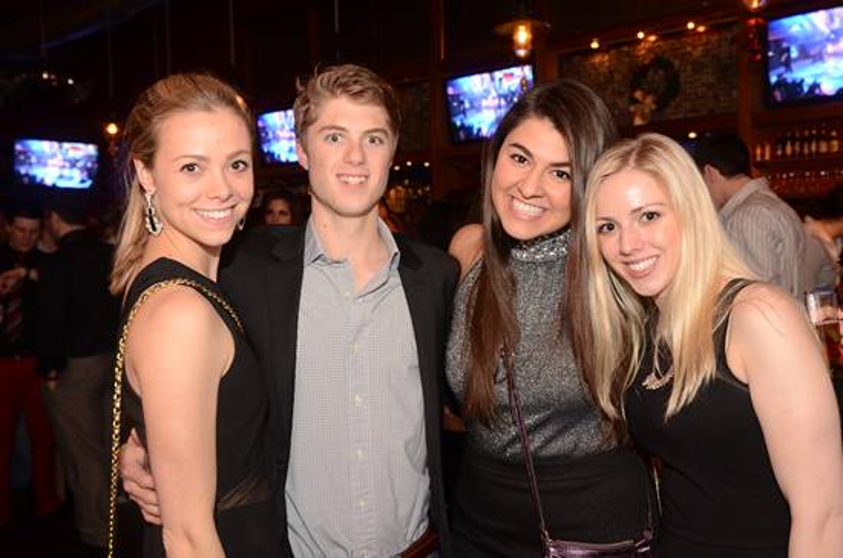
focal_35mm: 40
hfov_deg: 48.0
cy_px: 279
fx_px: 946
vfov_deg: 32.9
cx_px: 422
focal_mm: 27
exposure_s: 1/15
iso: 1250
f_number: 5
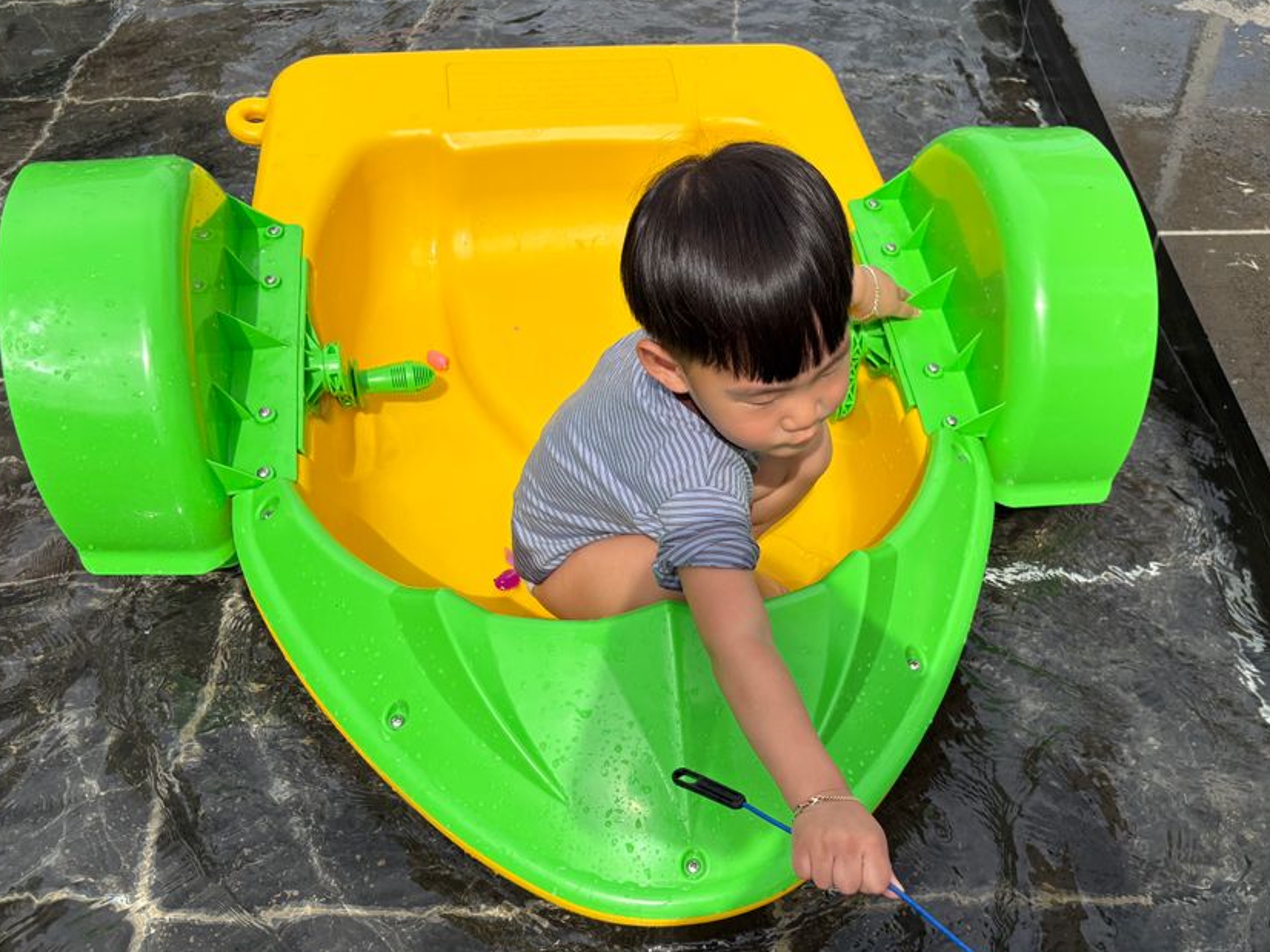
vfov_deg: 41.5
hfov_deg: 53.8
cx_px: 716
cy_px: 580
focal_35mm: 34
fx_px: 1247
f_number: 1.6
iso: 50
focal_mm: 5.96
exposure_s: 1/3279
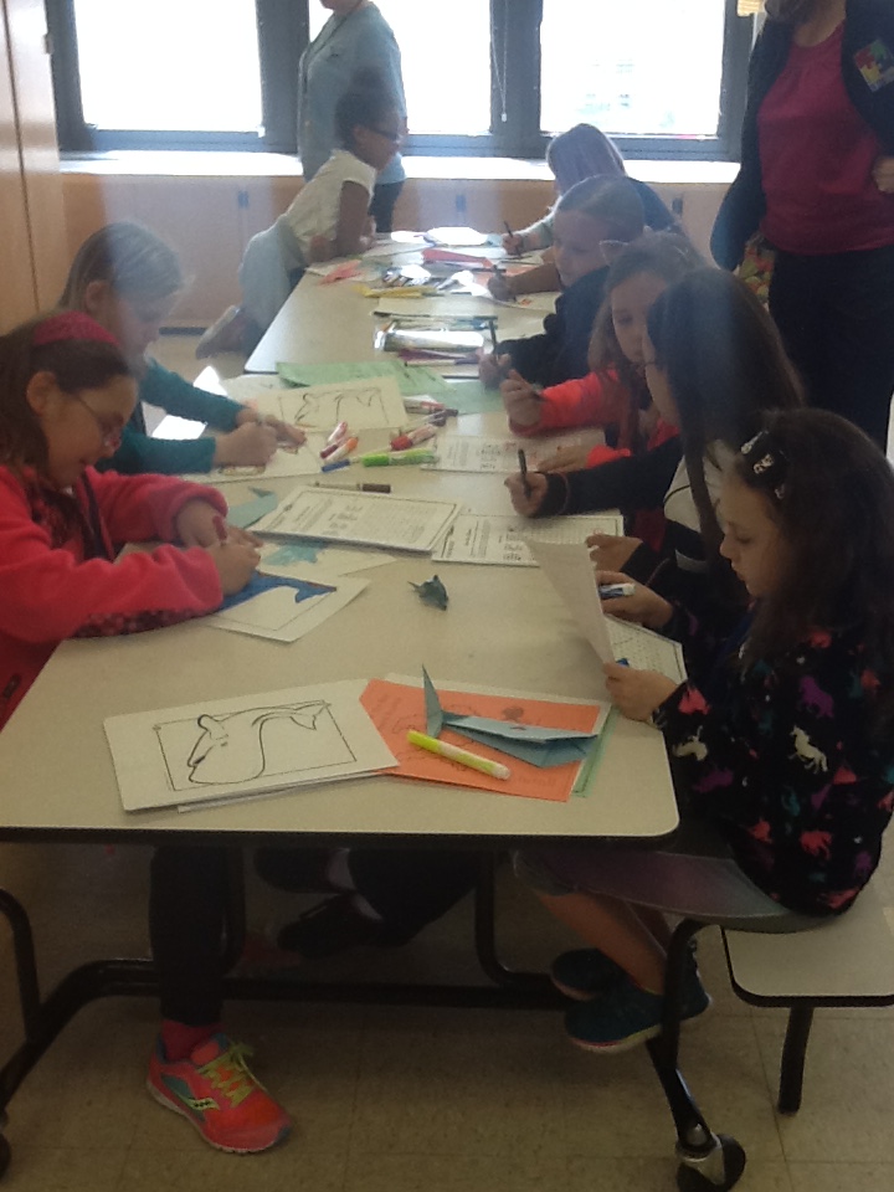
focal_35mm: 44
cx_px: 447
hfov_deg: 32.9
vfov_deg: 42.9
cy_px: 596
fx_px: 1515
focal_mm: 2.03
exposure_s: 1/60
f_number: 2.4
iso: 50
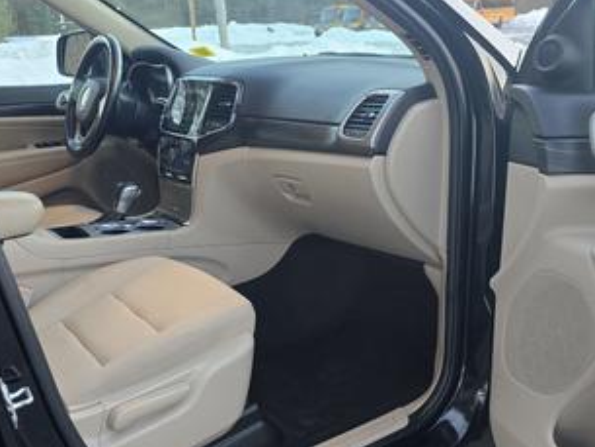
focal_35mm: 38
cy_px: 269
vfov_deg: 37.6
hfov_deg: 49.0
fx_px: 653
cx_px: 291
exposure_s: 1/120
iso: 320
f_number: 1.7
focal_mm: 6.3
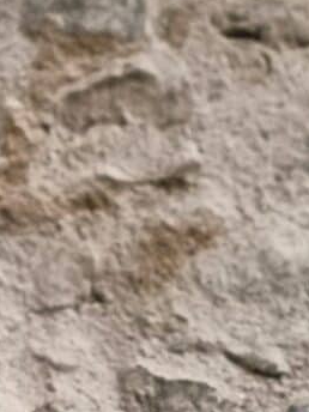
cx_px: 399
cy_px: 990
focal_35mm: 143
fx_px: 1702
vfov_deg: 11.4
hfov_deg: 10.2
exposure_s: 1/25
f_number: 1.8
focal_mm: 6.7
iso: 640
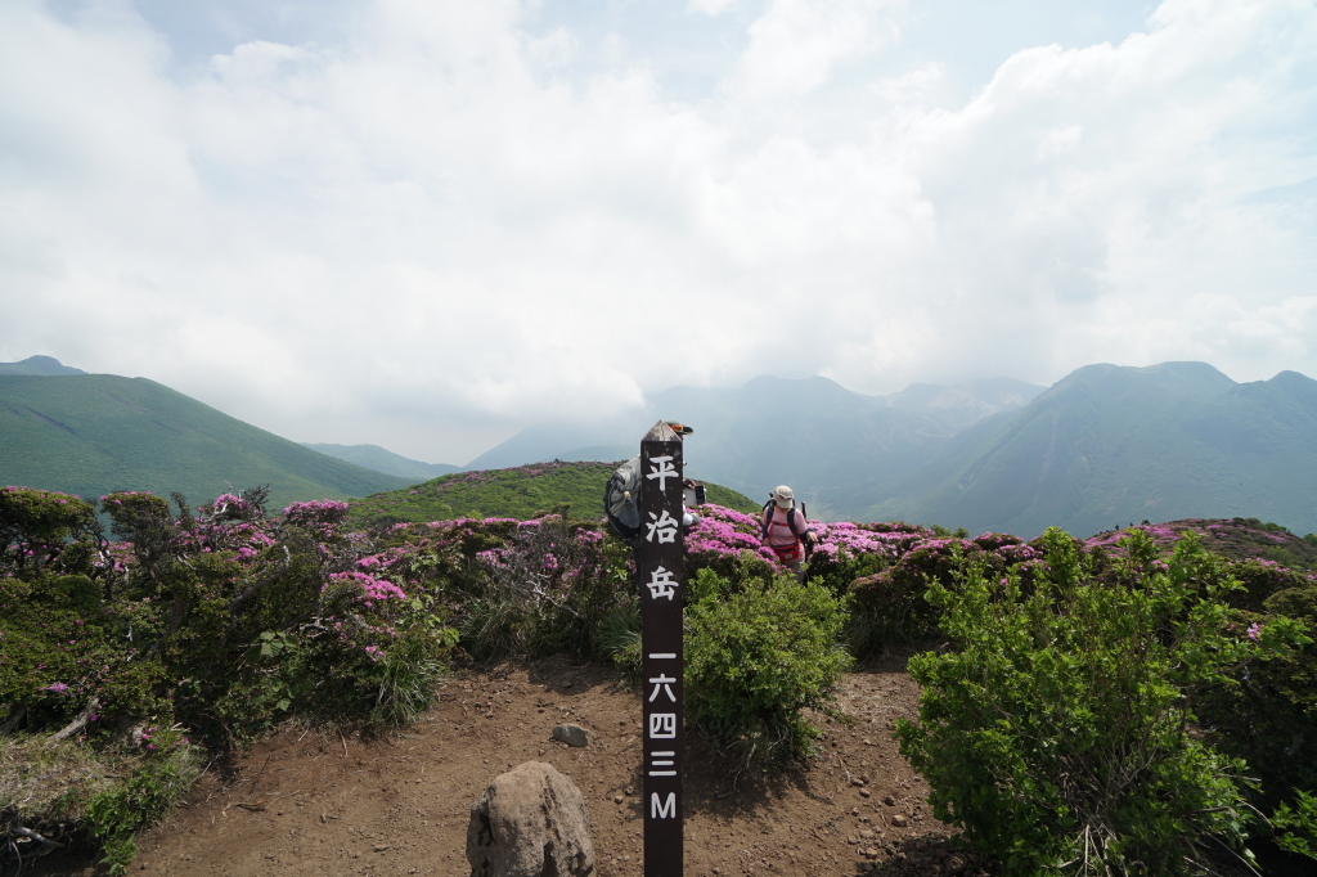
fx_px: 549
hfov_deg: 100.4
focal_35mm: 15
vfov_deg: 77.3
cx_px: 658
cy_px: 438
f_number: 8
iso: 100
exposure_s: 1/320
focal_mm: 10
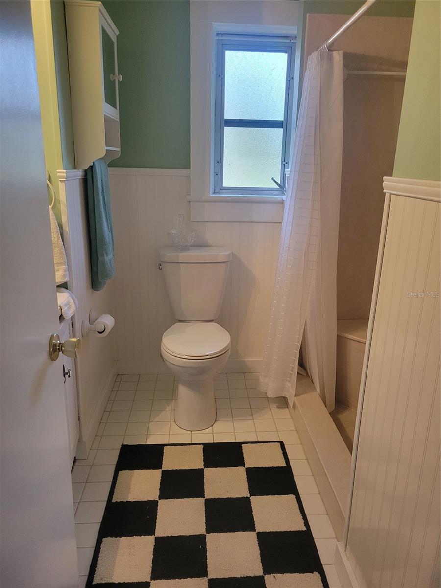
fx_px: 442
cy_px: 294
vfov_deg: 67.3
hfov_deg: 53.1
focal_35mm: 26
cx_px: 220
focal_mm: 5.4
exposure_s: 1/120
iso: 320
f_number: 1.8
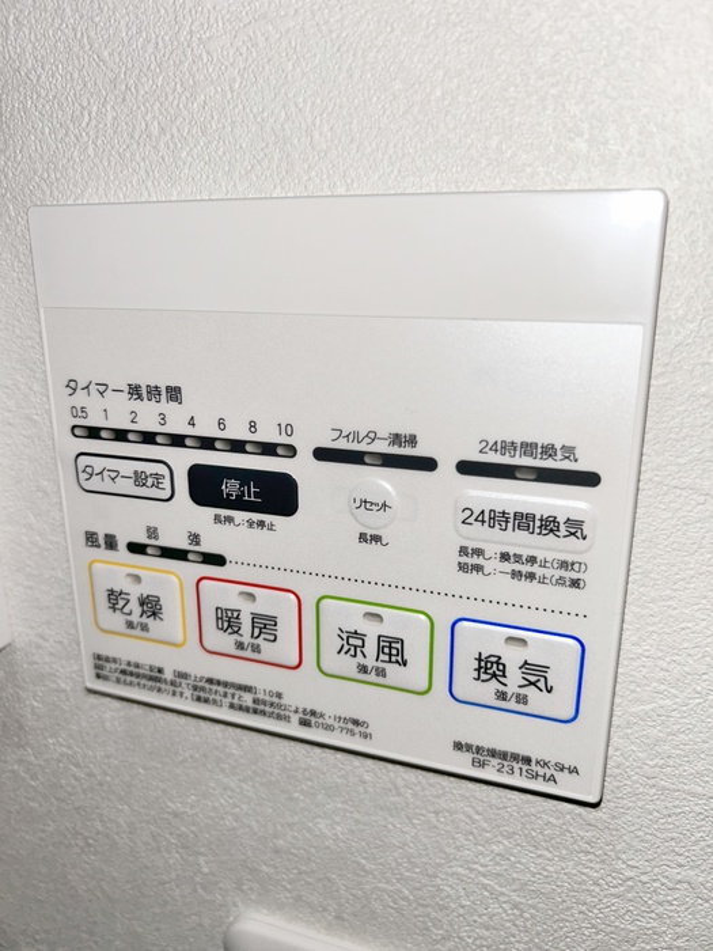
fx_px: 714
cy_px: 476
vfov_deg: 67.3
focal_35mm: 26
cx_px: 356
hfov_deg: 53.1
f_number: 1.5
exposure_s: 1/1068
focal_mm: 5.7
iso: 32
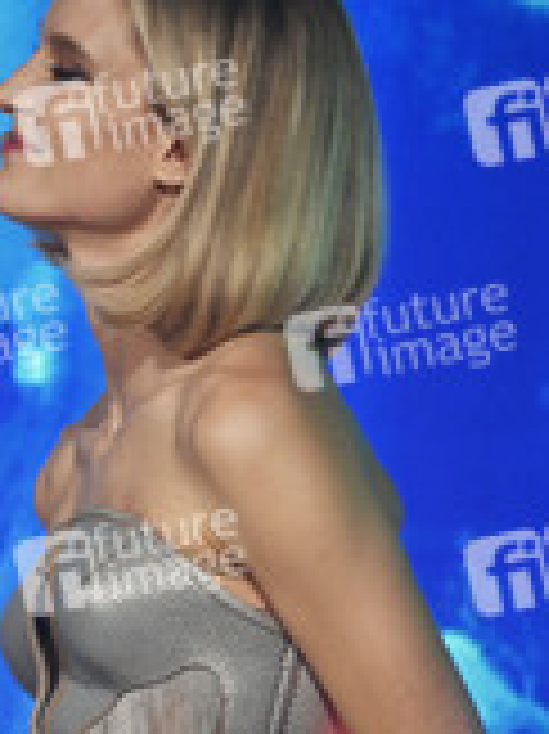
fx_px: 11836
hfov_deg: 2.6
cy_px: 450
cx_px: -439
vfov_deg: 3.5
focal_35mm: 559
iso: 1250
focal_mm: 210
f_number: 6.3
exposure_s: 1/160
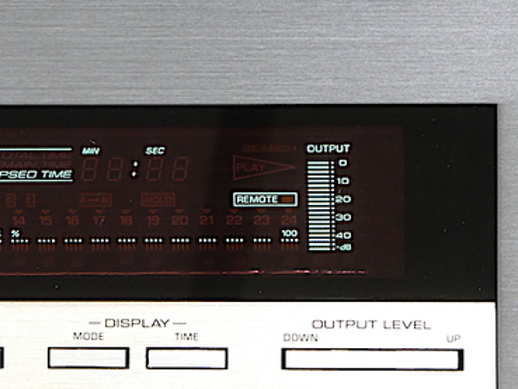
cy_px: 260
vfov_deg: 3.8
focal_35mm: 393
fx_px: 5883
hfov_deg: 5.0
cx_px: 73
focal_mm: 27.1
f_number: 5.4
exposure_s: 1/6
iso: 200
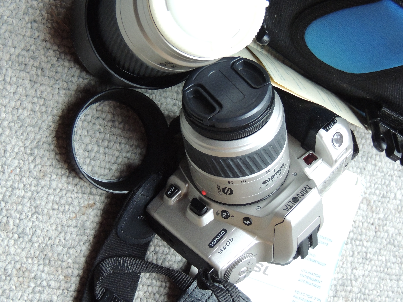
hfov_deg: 27.8
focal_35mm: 70
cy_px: 151
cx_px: 202
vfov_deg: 21.0
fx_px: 815
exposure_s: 1/15
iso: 800
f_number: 3.9
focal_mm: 12.4
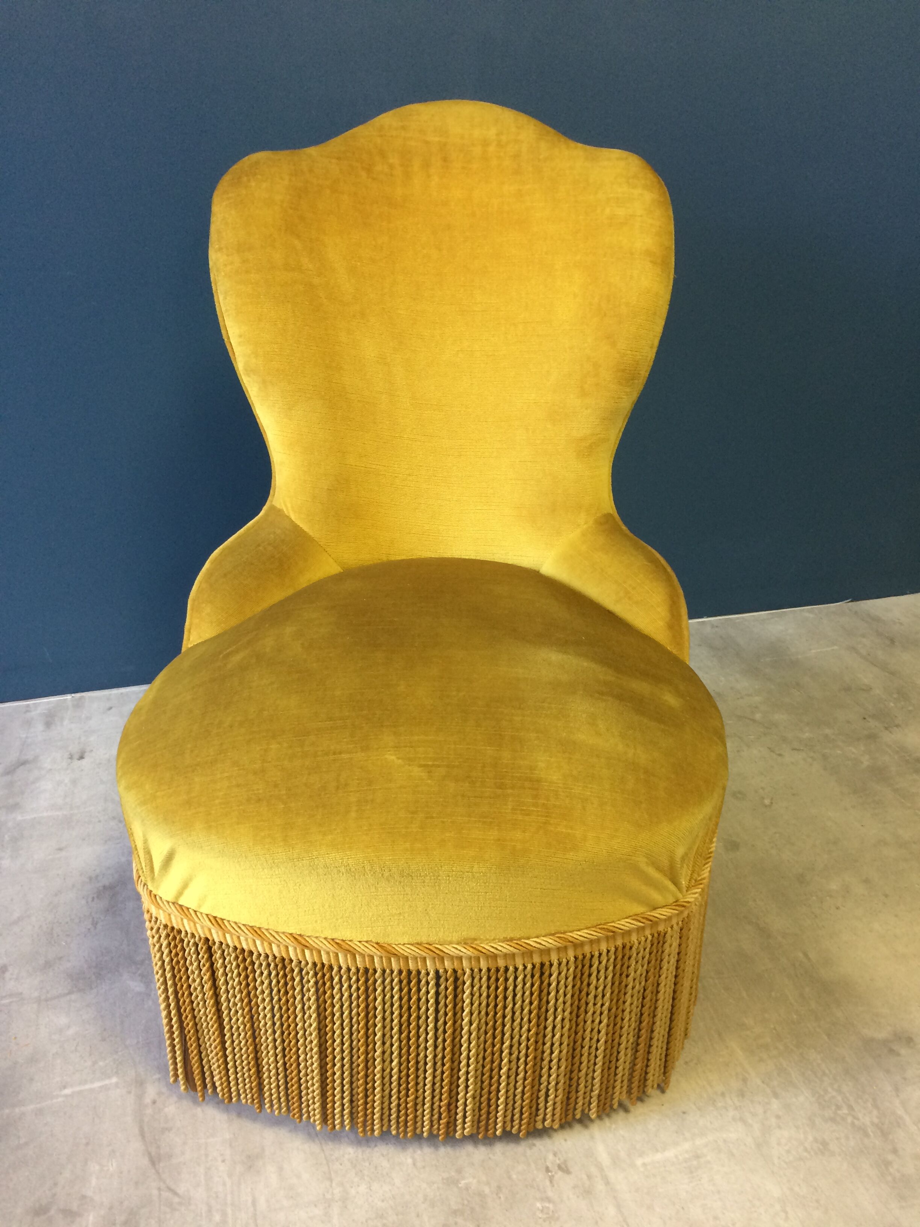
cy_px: 614
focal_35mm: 29
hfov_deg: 48.2
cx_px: 460
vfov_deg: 61.7
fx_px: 1028
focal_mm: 4.15
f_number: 2.2
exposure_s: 1/33
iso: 125
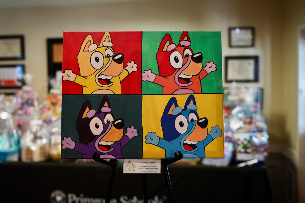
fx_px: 297
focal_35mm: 35
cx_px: 152
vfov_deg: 37.9
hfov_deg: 54.4
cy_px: 102
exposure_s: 1/160
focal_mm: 35
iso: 1600
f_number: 2
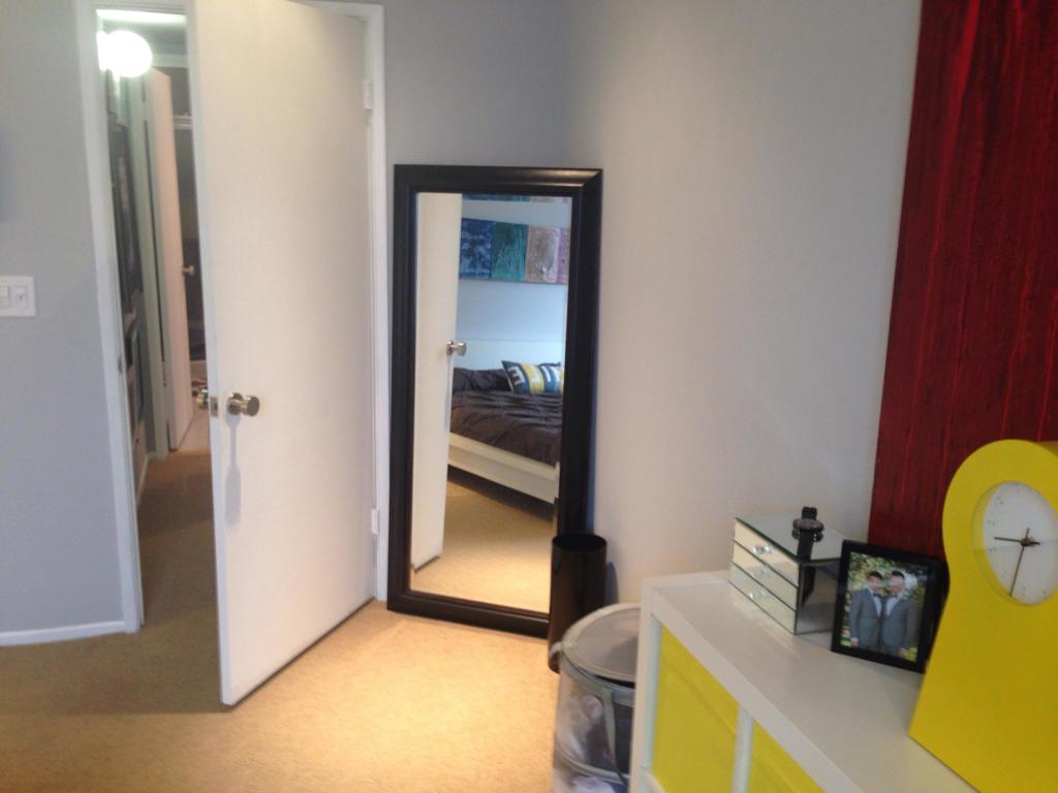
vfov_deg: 42.9
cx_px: 529
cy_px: 396
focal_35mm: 33
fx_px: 1009
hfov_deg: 55.4
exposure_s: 1/20
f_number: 2.4
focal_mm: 4.12
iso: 80
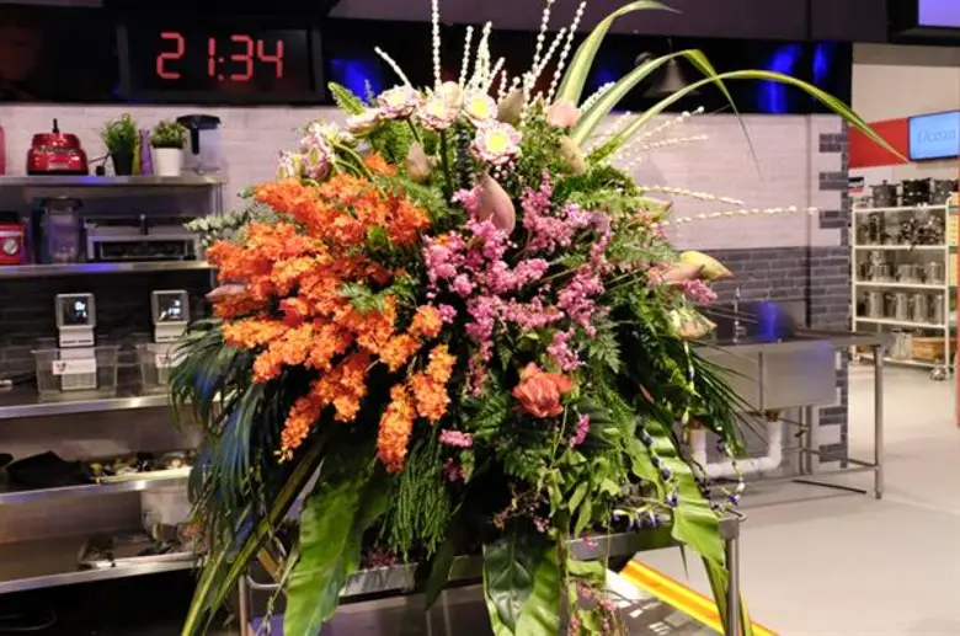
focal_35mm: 40
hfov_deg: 48.5
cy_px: 318
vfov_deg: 33.3
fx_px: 1065
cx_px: 480
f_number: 7.1
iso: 12800
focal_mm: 26.6
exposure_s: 1/250
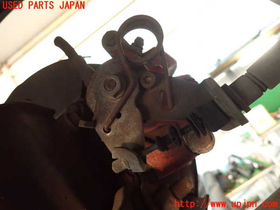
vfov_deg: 54.9
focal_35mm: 25
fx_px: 202
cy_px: 105
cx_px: 140
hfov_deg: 69.4
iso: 640
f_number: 2
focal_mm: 4.5
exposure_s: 1/30
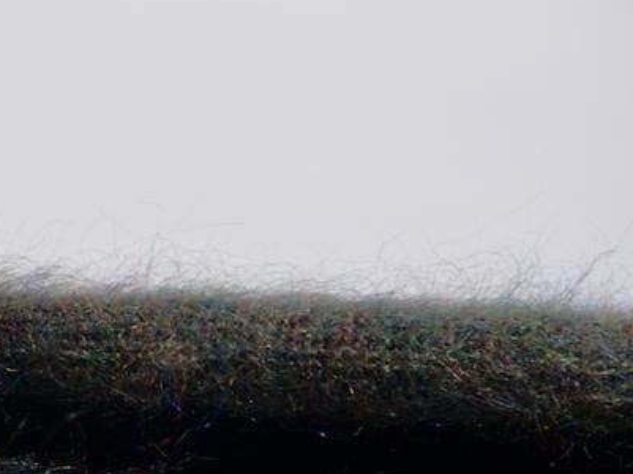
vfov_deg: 12.9
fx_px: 2101
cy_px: 256
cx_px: 131
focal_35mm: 115
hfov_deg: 17.0
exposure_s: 1/60
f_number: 4
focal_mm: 40
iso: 560
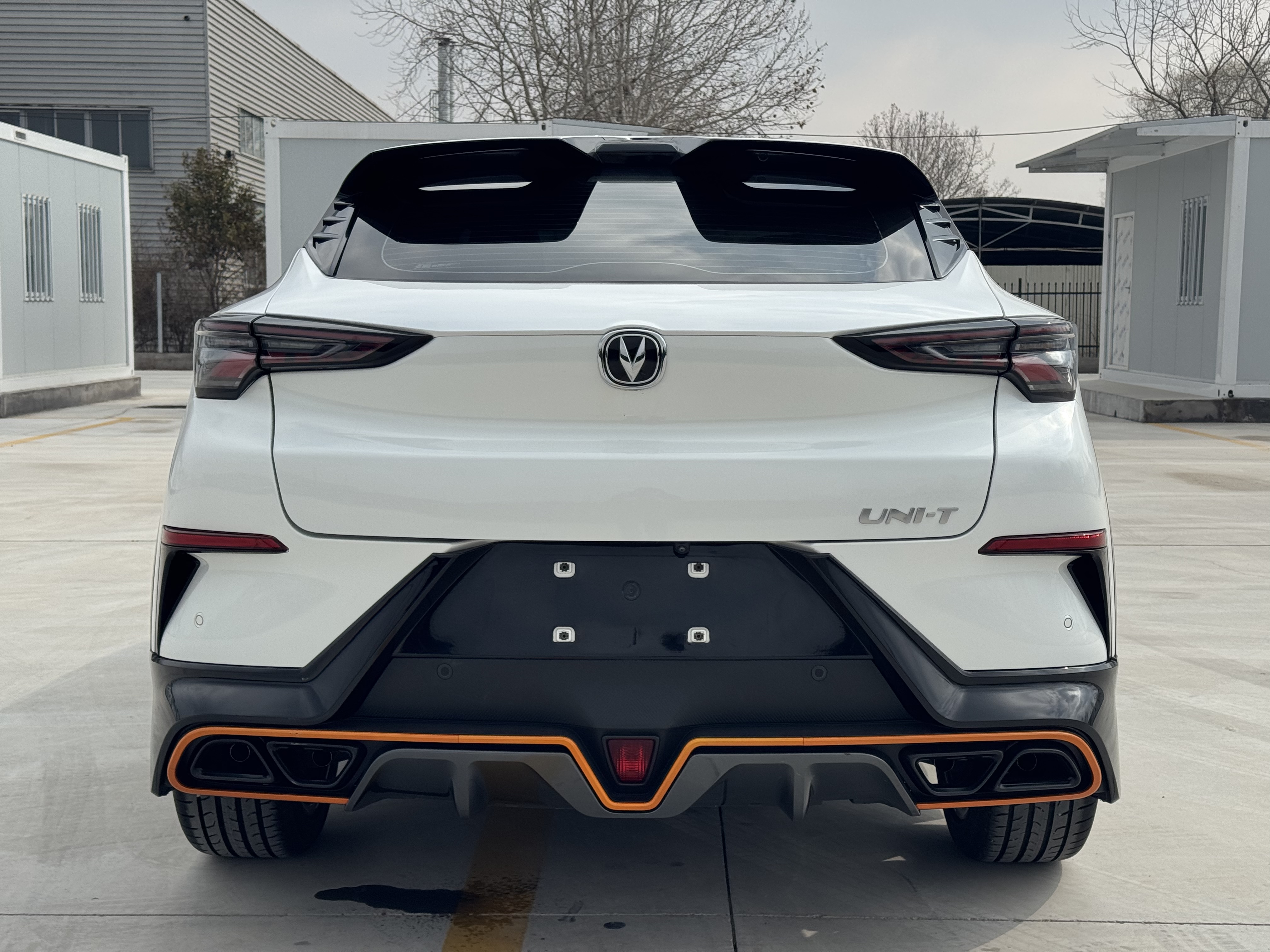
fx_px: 1761
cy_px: 476
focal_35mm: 48
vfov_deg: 30.3
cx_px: 635
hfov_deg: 39.7
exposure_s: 1/5376
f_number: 1.78
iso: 64
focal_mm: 6.76
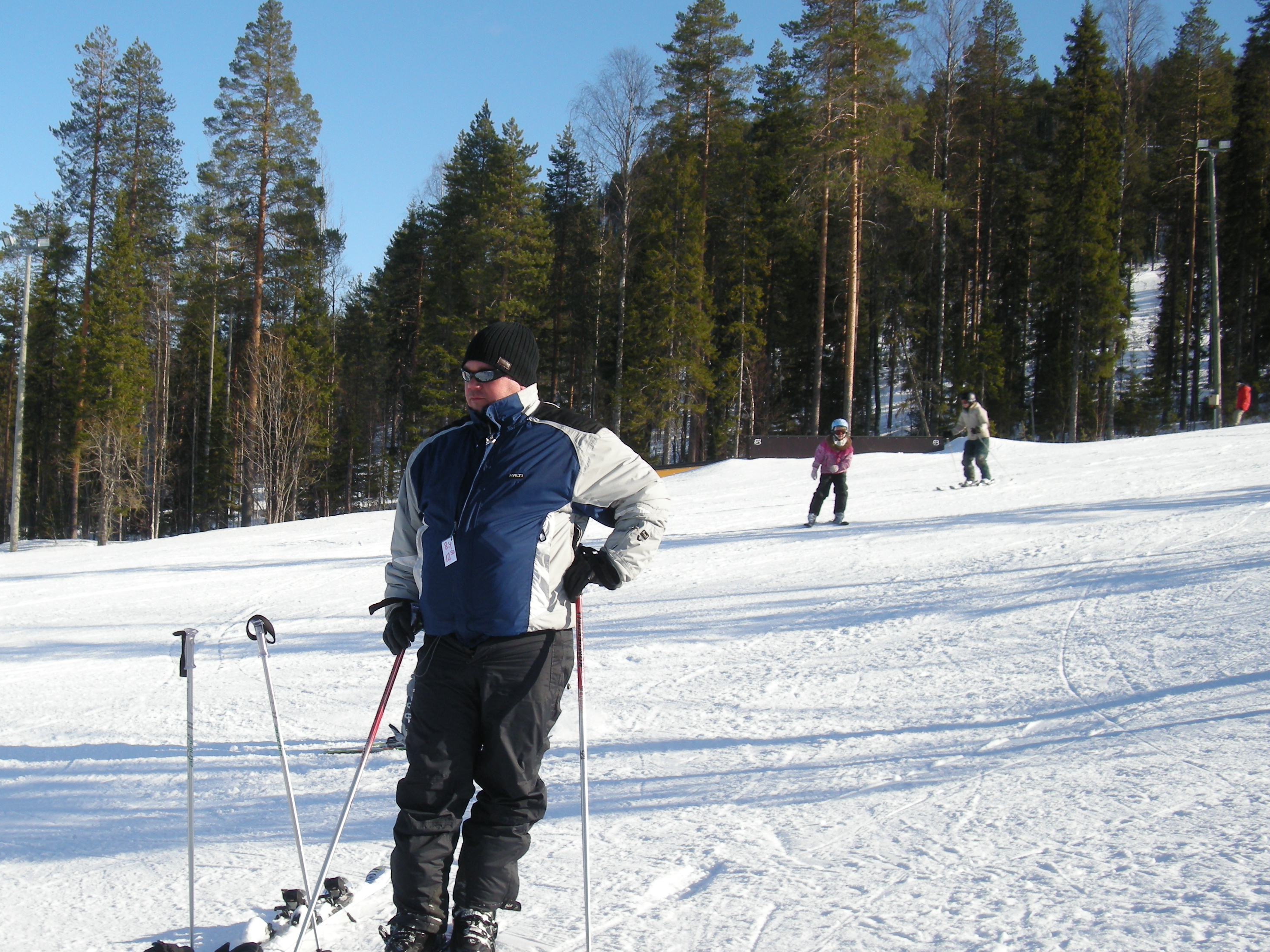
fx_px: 1834
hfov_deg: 37.8
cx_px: 430
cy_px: 575
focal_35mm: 50
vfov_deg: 29.0
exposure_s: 1/140
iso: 64
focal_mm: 7.9
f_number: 8
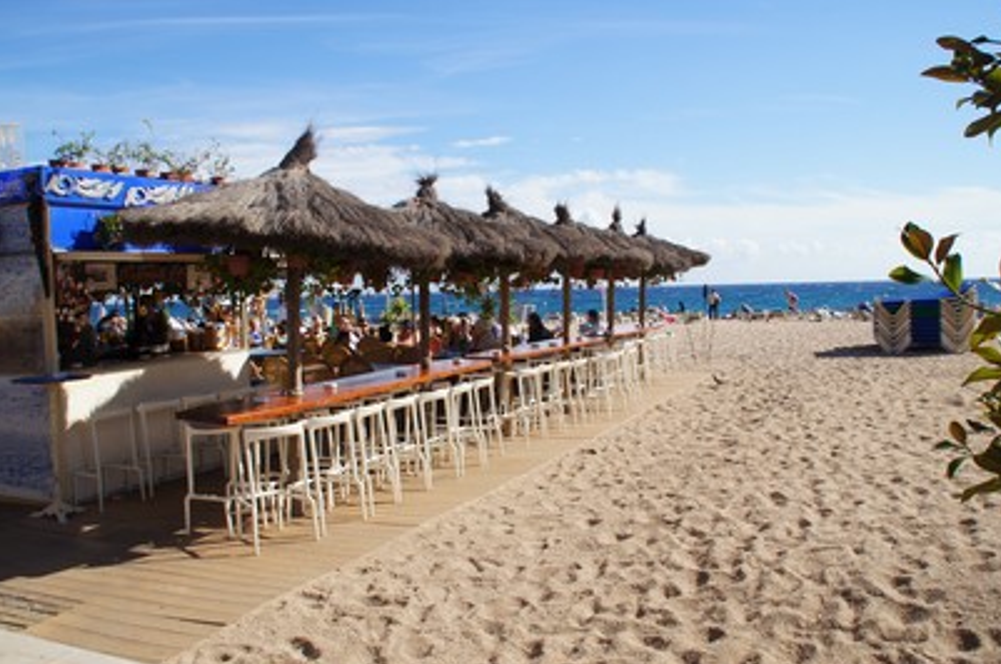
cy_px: 338
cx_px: 474
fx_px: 861
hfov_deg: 60.3
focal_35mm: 31
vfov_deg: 42.2
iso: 100
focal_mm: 18
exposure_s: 1/125
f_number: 11
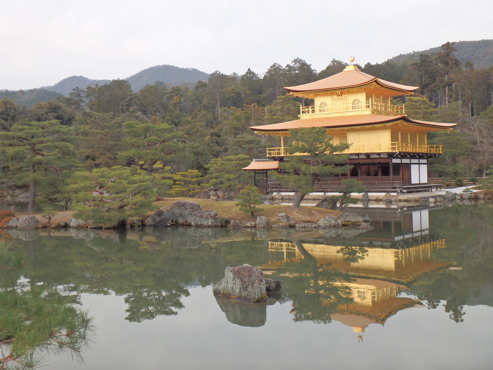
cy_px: 185
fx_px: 598
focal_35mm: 42
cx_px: 246
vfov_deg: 34.3
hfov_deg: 44.8
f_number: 5.2
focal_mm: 7.5
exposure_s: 1/250
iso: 125
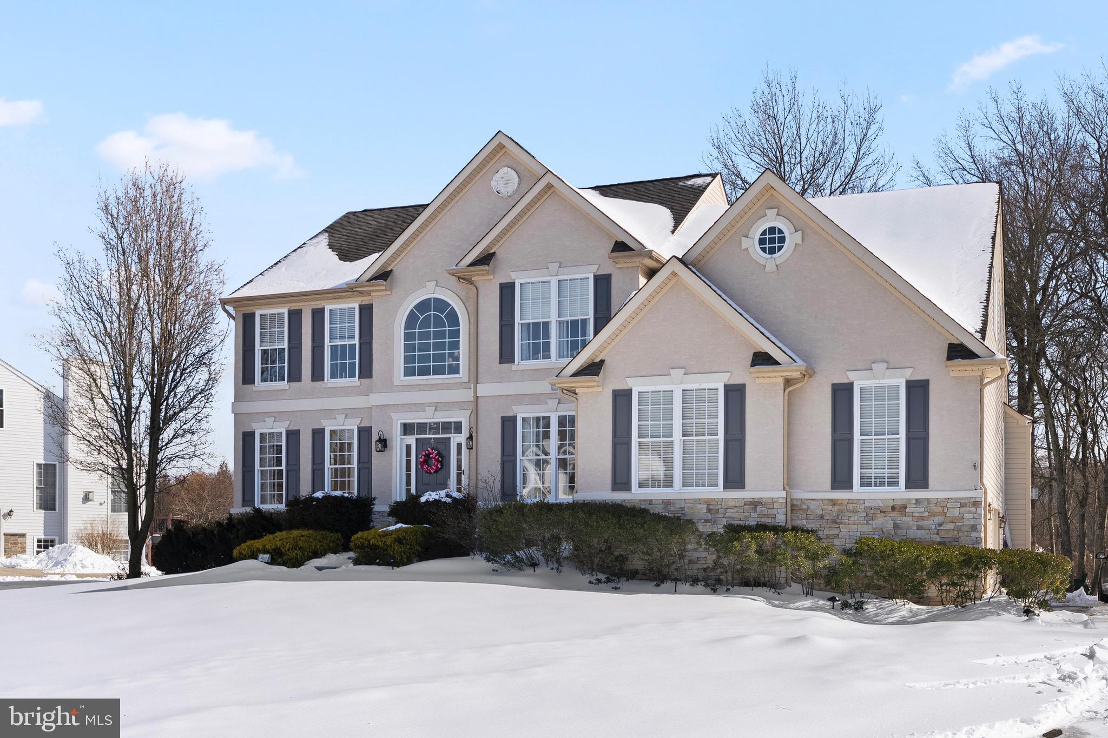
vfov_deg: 42.3
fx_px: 954
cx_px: 554
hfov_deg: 60.3
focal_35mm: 31
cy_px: 369
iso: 640
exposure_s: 1/640
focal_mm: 31
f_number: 7.1
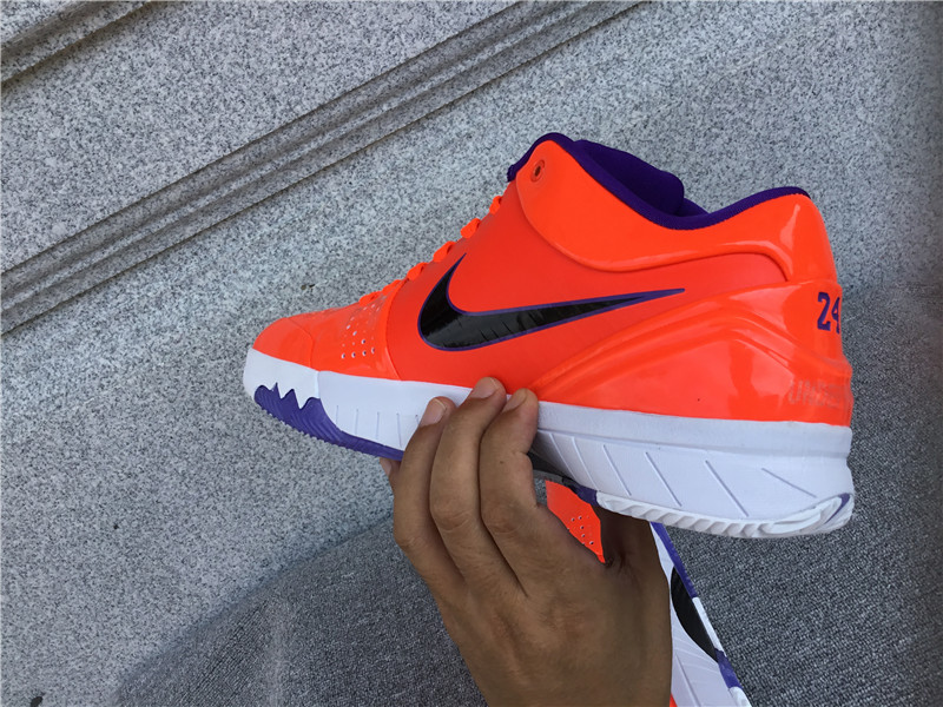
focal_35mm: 31
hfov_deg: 58.4
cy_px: 354
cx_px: 472
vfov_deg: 45.4
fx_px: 844
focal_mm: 3.3
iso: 25
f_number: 2.4
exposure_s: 1/578
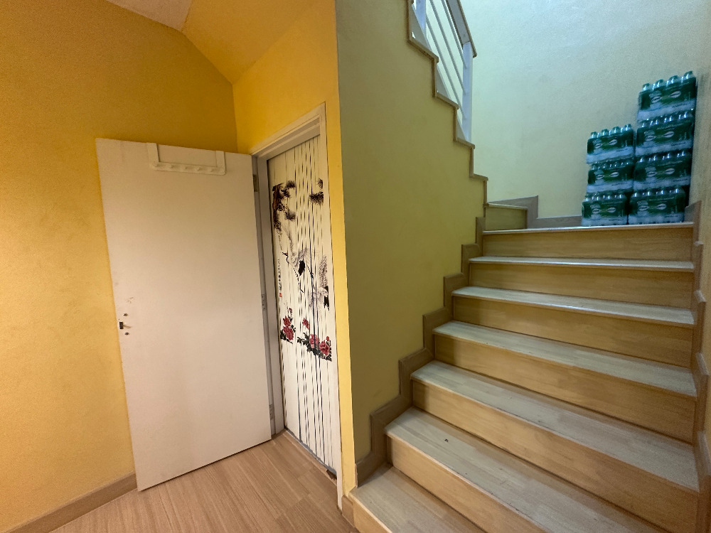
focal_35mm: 14
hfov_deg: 102.1
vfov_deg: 85.7
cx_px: 356
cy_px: 266
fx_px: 288
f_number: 2.2
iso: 320
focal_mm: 2.22
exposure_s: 1/50
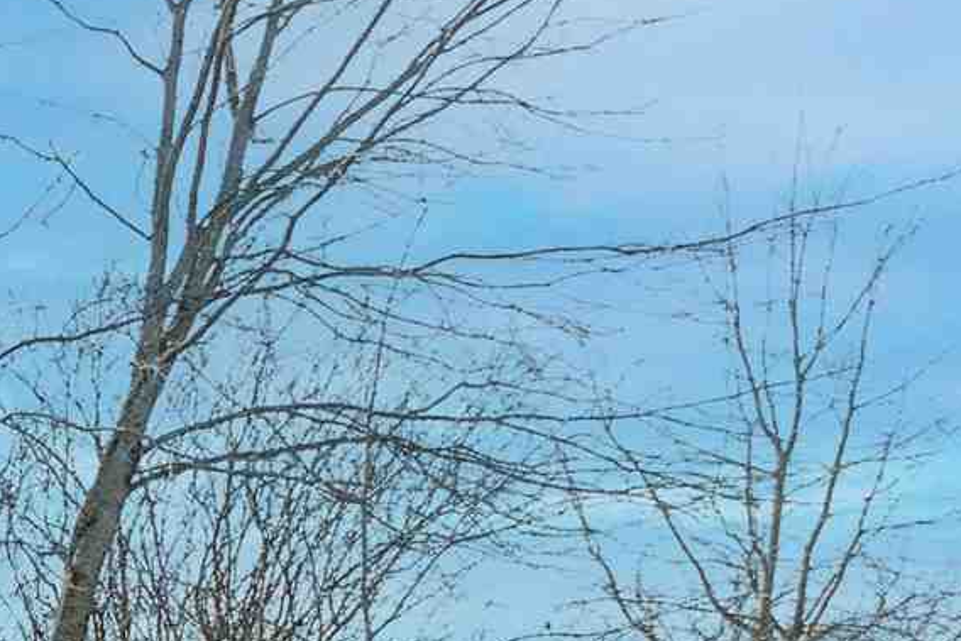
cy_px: 1165
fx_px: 3249
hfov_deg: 13.7
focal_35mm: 122
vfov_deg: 10.6
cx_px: -1088
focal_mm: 15
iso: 125
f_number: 2.8
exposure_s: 1/125
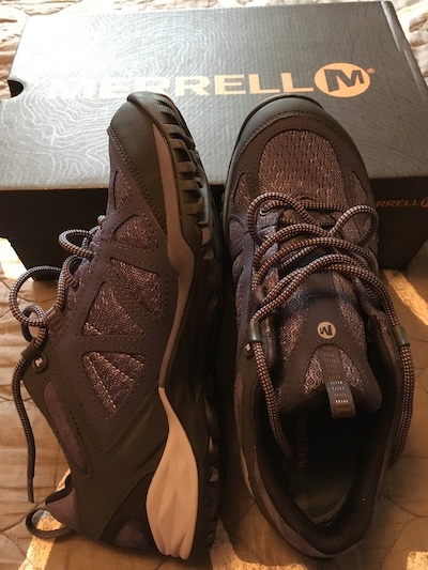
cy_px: 285
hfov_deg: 48.2
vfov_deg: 61.6
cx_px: 214
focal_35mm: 29
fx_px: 478
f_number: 2.2
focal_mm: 4.15
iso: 320
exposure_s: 1/15
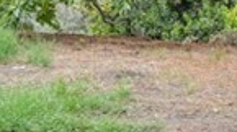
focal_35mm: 126
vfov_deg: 9.4
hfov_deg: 16.9
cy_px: -33
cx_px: 181
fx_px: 791
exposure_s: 1/30
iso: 160
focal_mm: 17
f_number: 8
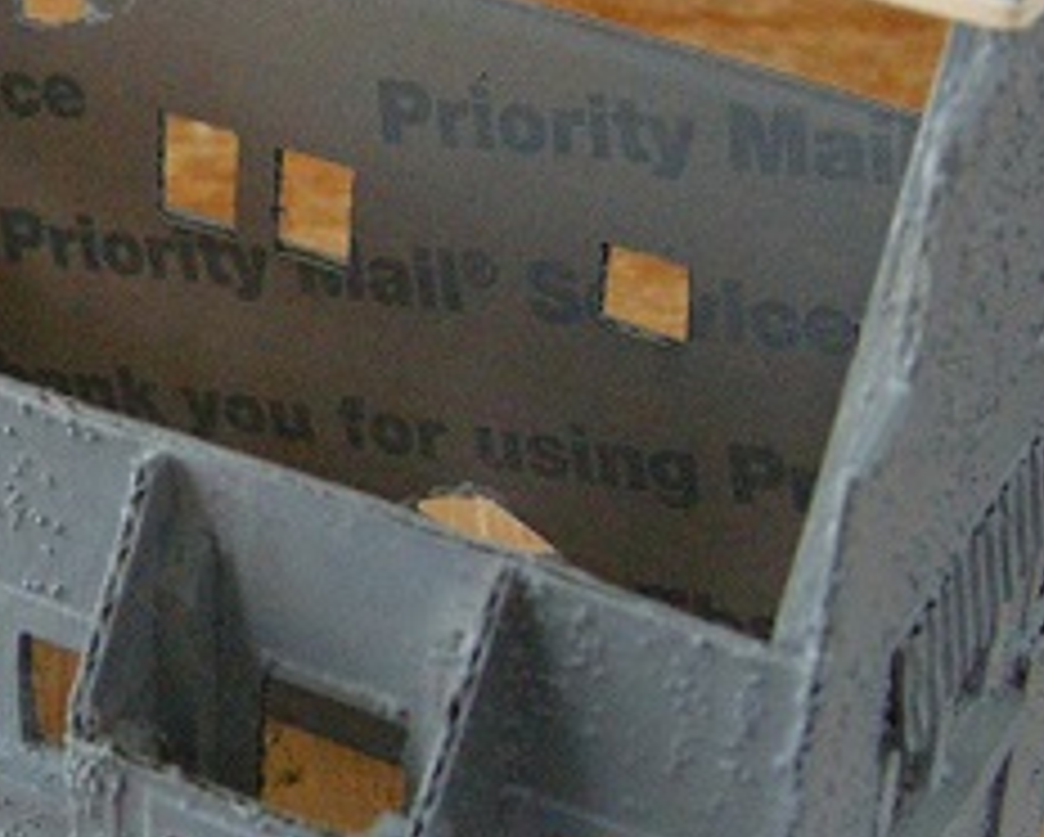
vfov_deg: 15.0
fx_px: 3185
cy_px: 380
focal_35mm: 103
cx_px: 104
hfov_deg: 18.3
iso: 400
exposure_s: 1/36.3
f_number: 2.7
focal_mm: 7.5
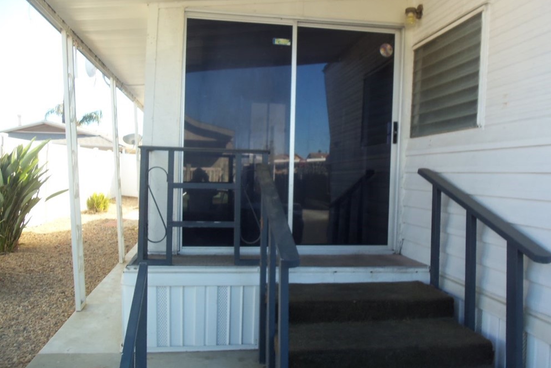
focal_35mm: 31
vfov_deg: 42.3
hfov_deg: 60.3
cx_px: 271
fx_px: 474
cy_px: 197
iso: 80
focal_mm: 5.2
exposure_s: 1/160
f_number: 3.4
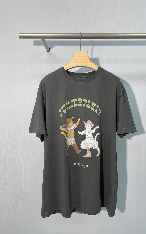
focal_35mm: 28
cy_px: 119
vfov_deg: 66.5
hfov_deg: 44.5
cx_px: 81
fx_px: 178
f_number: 1.6
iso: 32
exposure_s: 1/103
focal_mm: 4.2
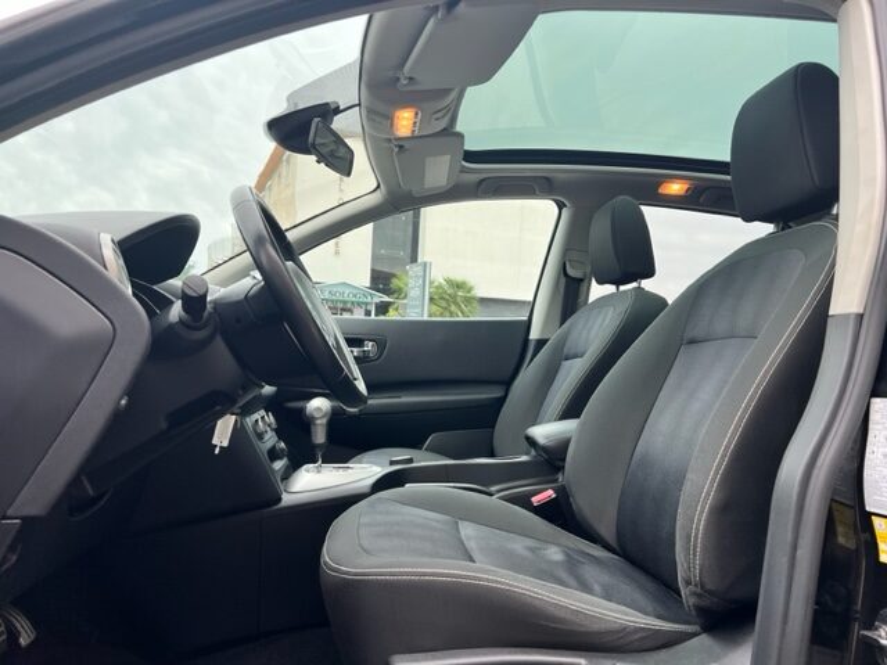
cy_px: 332
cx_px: 444
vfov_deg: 53.1
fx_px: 666
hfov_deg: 67.3
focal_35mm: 26
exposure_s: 1/173
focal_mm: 5.7
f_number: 1.5
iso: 40
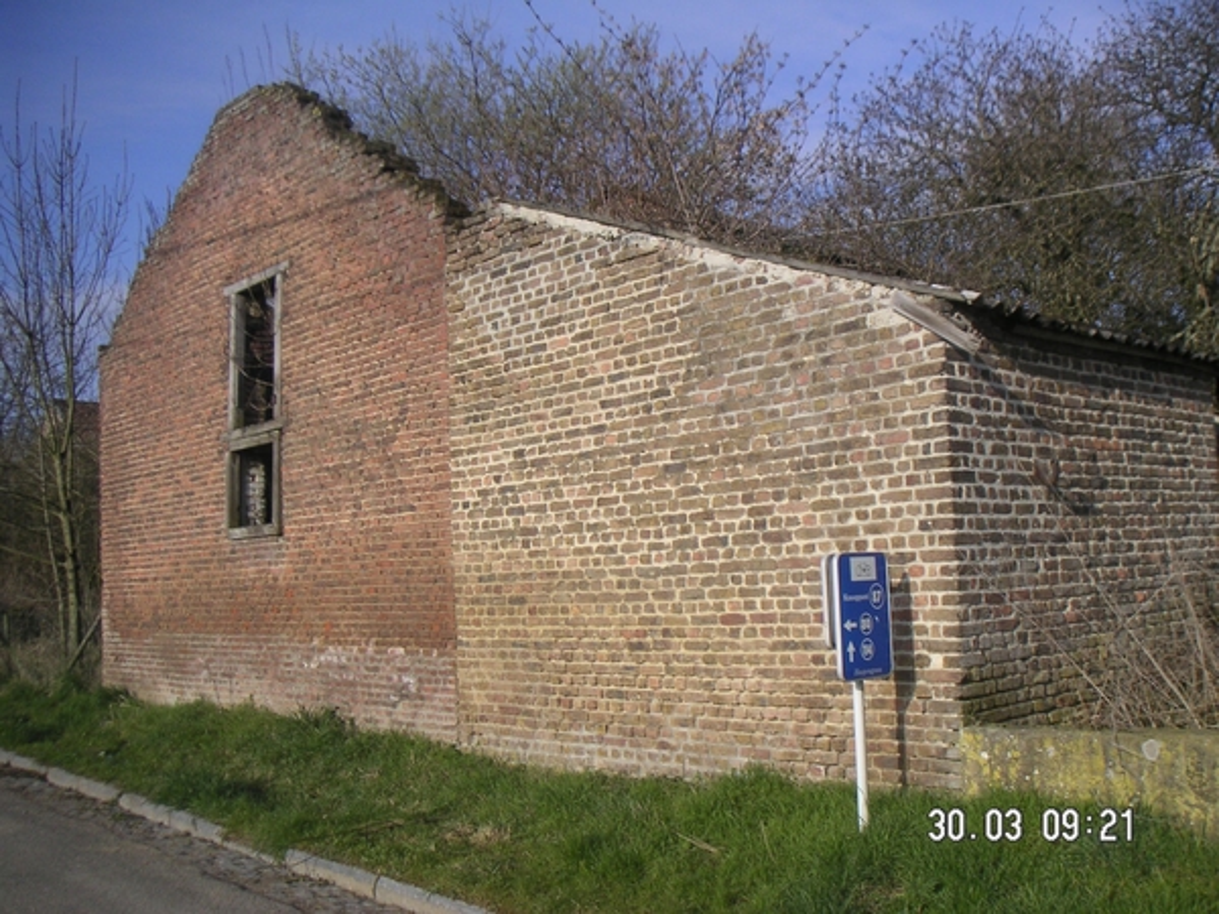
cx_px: 610
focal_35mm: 37
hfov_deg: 50.1
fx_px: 1303
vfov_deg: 38.7
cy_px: 457
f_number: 6.7
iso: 50
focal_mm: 5.7
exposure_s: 1/180
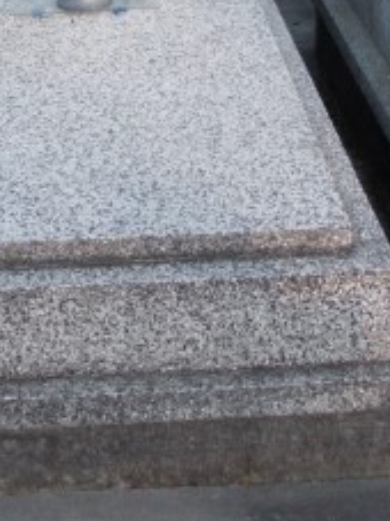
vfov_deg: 24.0
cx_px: 106
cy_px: 39
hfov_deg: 18.5
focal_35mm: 79
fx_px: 1188
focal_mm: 4
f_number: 2.7
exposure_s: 1/160
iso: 80
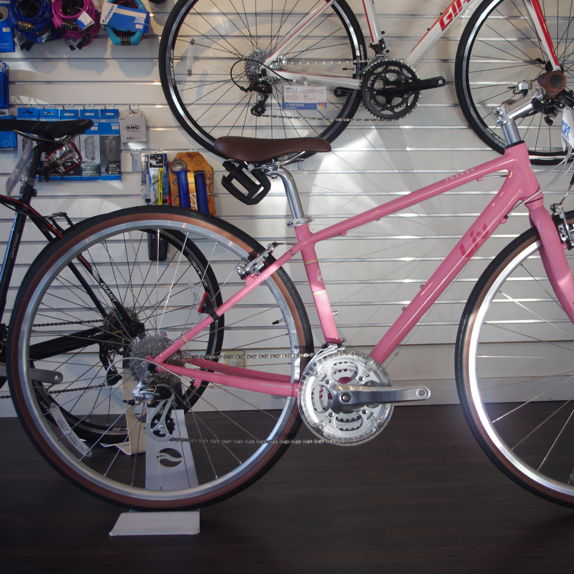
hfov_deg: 33.8
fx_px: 938
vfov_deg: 34.0
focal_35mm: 50
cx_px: 371
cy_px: 286
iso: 200
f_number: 4
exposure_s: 1/60
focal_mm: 26.25
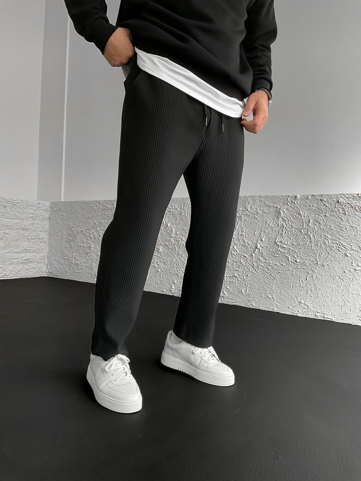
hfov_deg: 48.2
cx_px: 180
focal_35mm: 29
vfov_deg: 61.7
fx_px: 403
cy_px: 240
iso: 64
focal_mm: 3
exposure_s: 1/120
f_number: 1.8
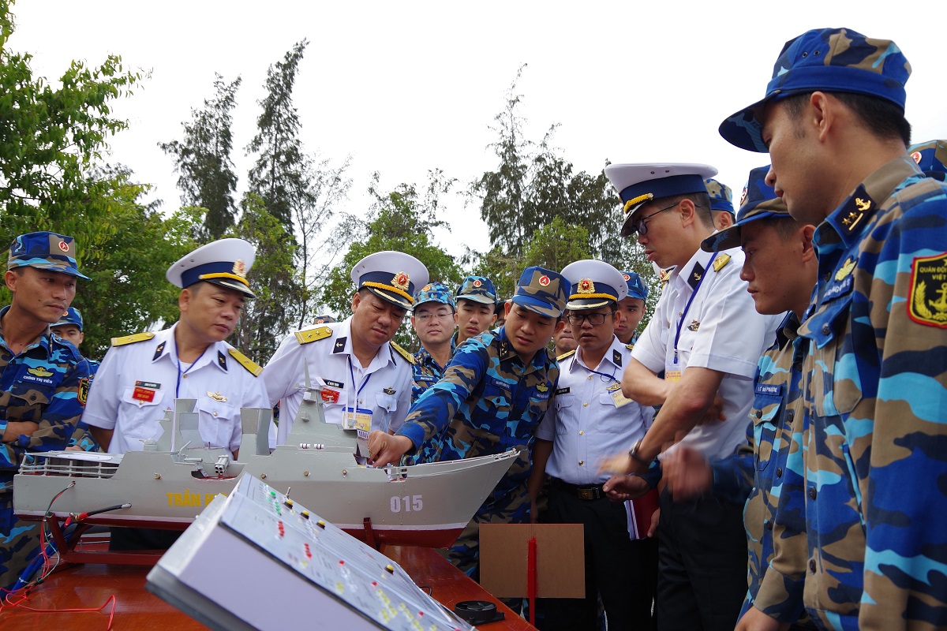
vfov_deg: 47.9
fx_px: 710
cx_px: 474
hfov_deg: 67.4
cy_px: 316
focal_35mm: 27
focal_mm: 18
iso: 100
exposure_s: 1/60
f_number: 5.6
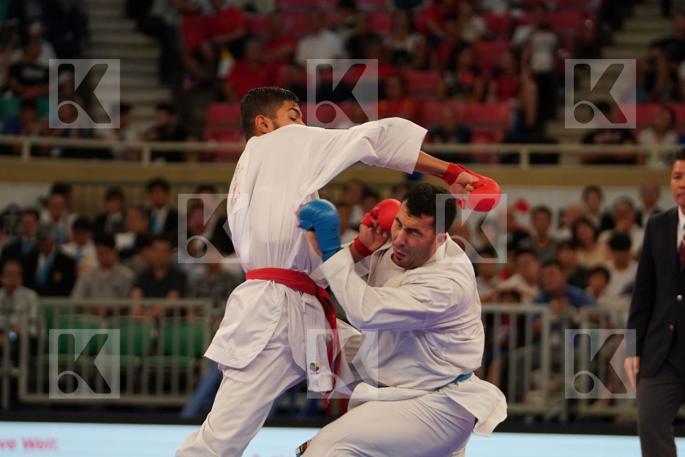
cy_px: 228
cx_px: 342
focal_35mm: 214
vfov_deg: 6.4
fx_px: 4072
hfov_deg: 9.6
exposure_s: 1/1000
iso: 1600
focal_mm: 143
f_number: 2.8
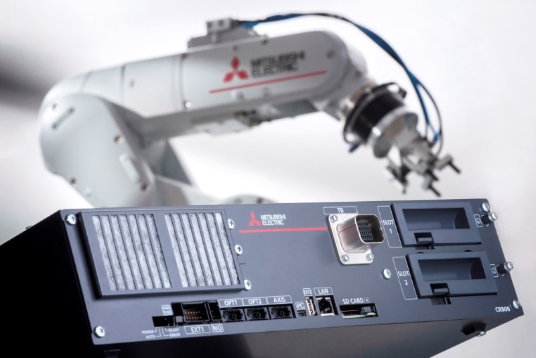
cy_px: 179
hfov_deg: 14.6
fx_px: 2085
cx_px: 268
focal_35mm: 140
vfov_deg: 9.8
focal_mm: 140
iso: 200
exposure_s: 1/200
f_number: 16
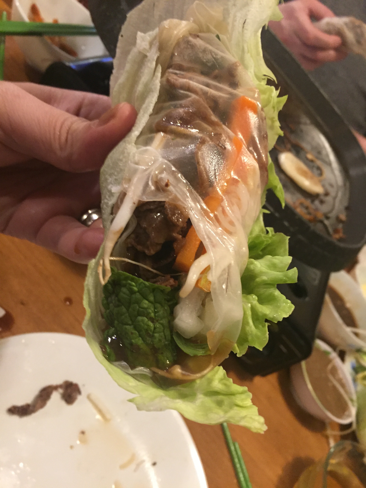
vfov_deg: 61.7
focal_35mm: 29
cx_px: 183
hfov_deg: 48.2
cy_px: 244
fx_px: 409
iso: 250
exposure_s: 1/20
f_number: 2.2
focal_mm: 4.15
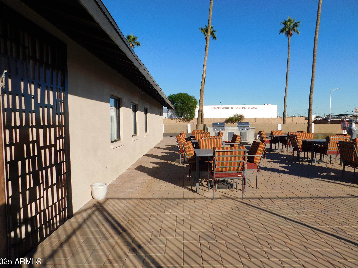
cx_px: 181
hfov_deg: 71.6
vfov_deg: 56.8
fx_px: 248
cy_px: 134
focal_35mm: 24
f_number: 6
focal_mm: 4
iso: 125
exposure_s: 1/640
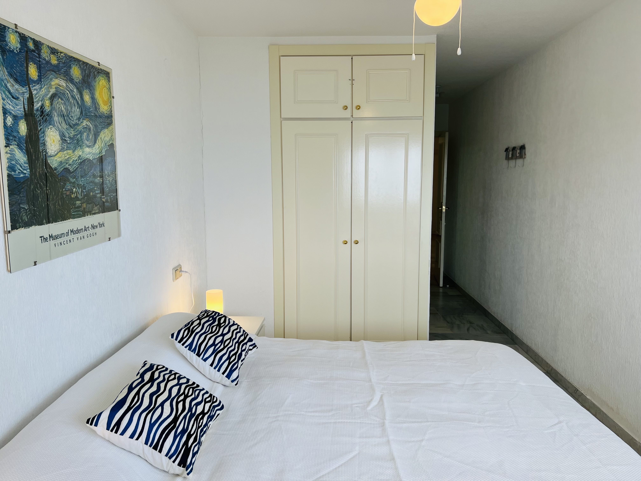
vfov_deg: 53.1
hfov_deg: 67.3
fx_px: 481
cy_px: 240
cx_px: 320
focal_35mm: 26
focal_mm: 5.7
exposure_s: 1/255
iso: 40
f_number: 1.5
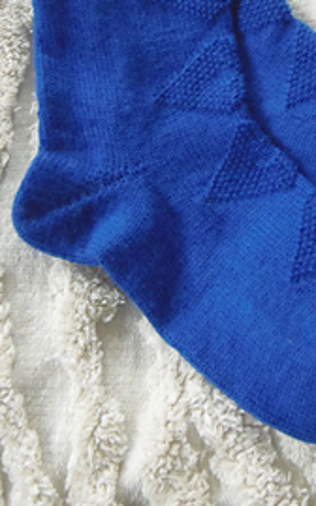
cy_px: 167
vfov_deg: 29.6
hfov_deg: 18.7
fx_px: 951
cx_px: 249
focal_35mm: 69
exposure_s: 1/10
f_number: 3.4
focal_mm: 6.5
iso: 400
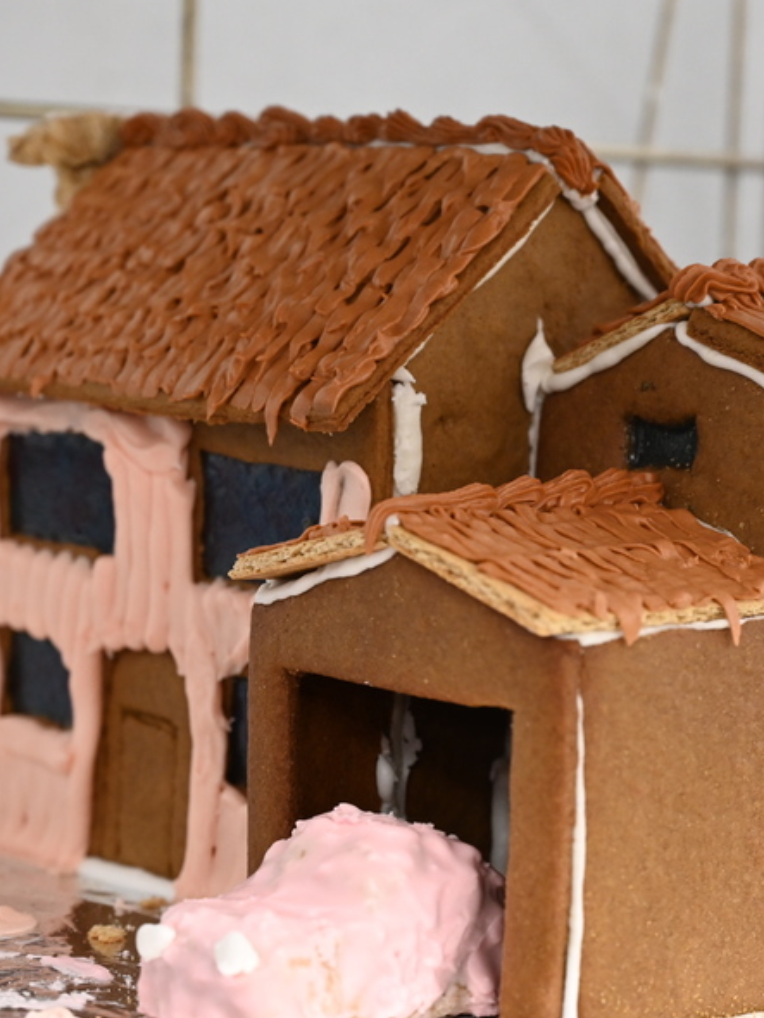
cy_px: 581
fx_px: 2941
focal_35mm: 100
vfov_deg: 19.6
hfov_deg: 14.8
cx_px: 504
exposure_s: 1/125
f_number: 4
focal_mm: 60
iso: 1800
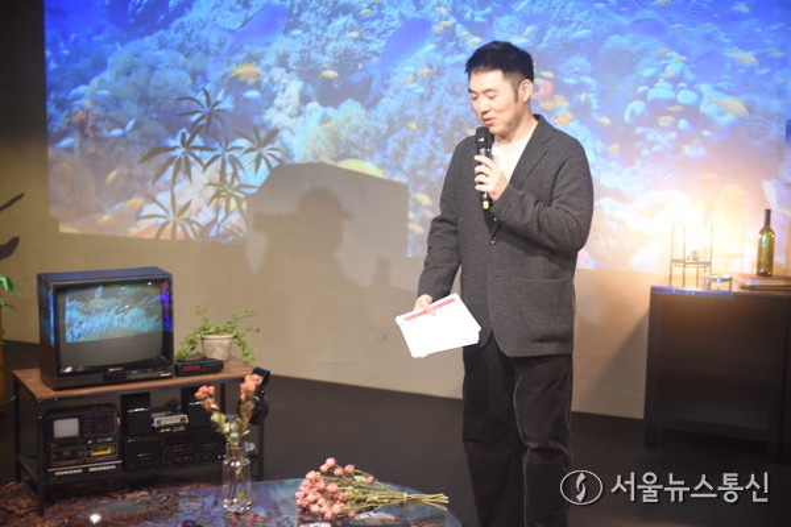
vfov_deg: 27.0
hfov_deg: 39.6
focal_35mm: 50
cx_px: 396
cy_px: 264
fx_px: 1099
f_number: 2.2
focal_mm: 50
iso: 1250
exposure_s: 1/50
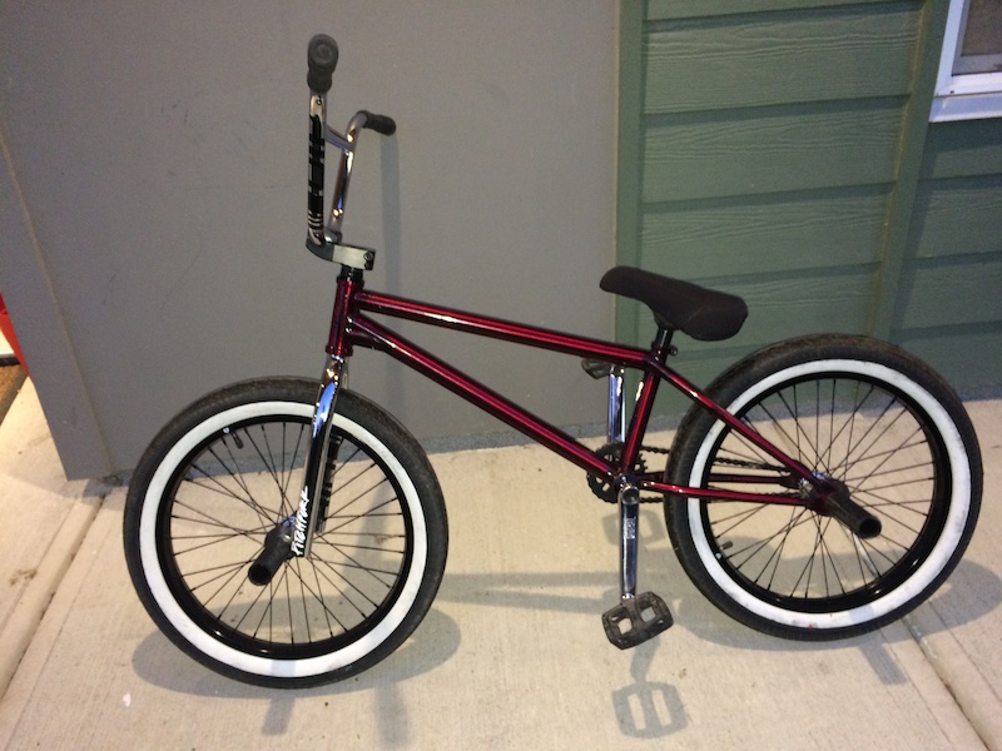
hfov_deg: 61.7
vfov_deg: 48.2
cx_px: 501
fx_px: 839
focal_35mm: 29
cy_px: 376
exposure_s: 1/16
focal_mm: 4.15
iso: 160
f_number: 2.2
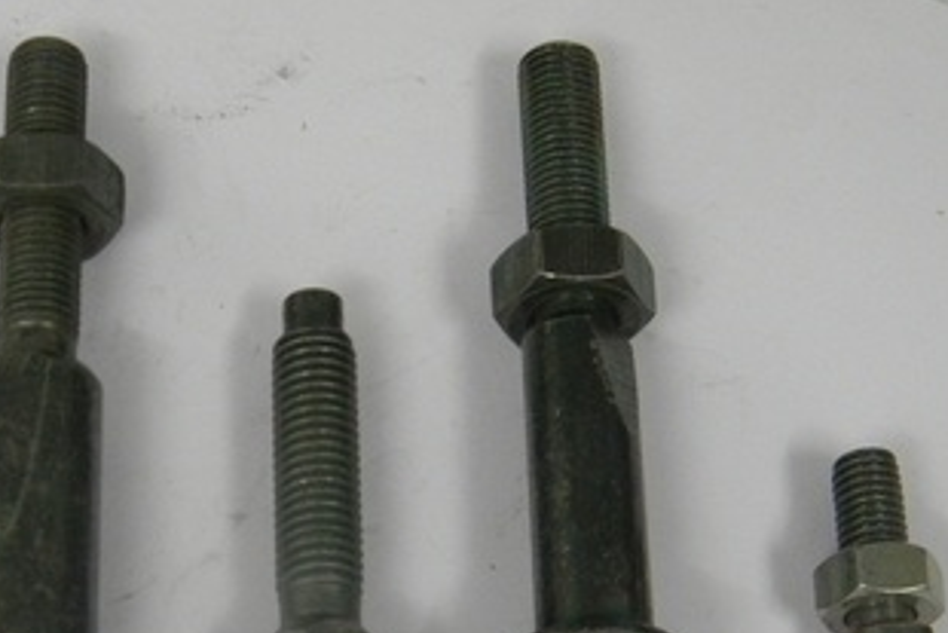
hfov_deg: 21.5
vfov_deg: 14.4
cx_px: 281
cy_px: 564
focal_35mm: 94
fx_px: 2476
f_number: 4.1
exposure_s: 1/22.7
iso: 400
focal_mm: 10.1
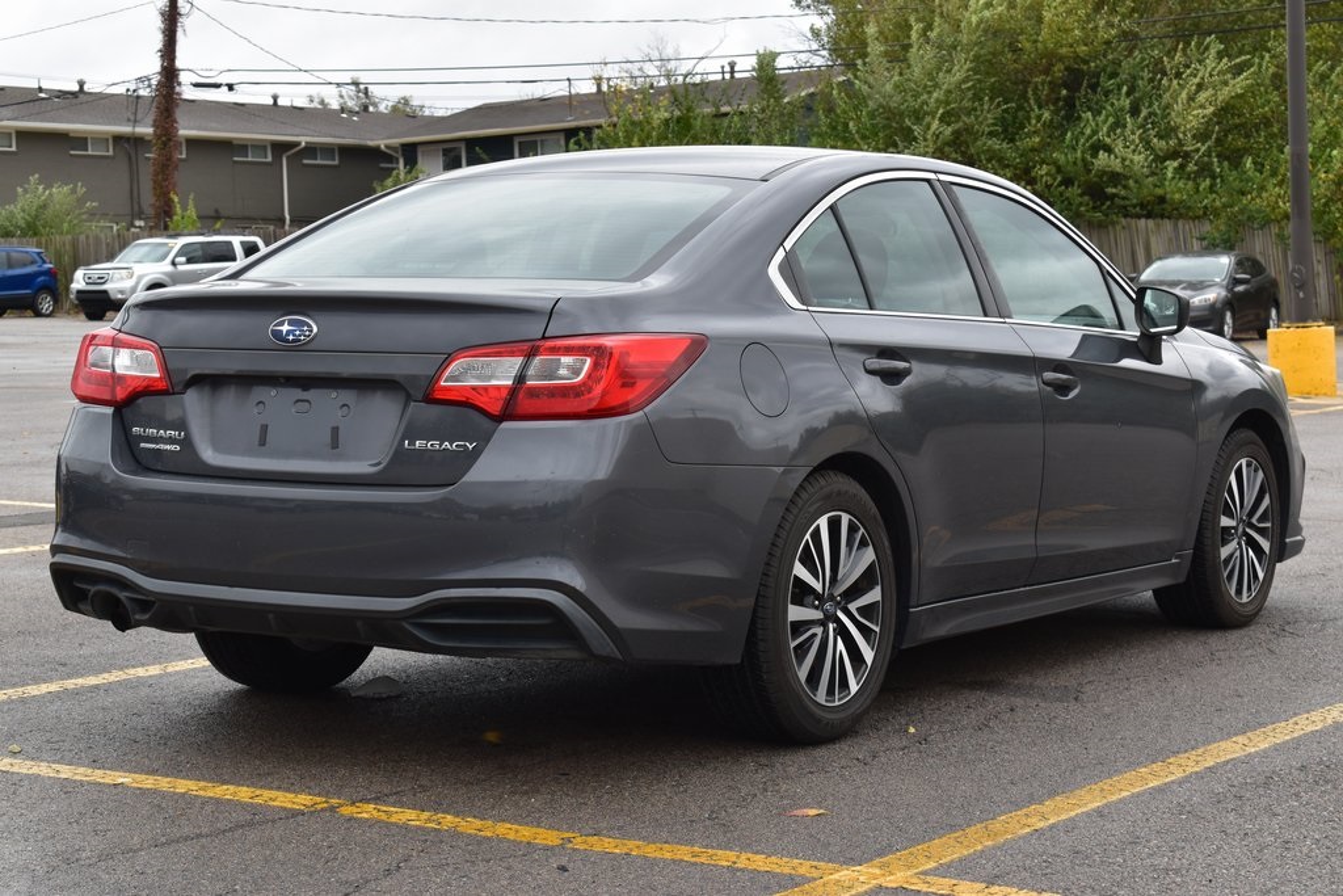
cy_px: 448
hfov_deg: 28.1
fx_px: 2686
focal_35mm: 72
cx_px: 672
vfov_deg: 18.9
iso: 400
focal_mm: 48
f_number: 9
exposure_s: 1/125
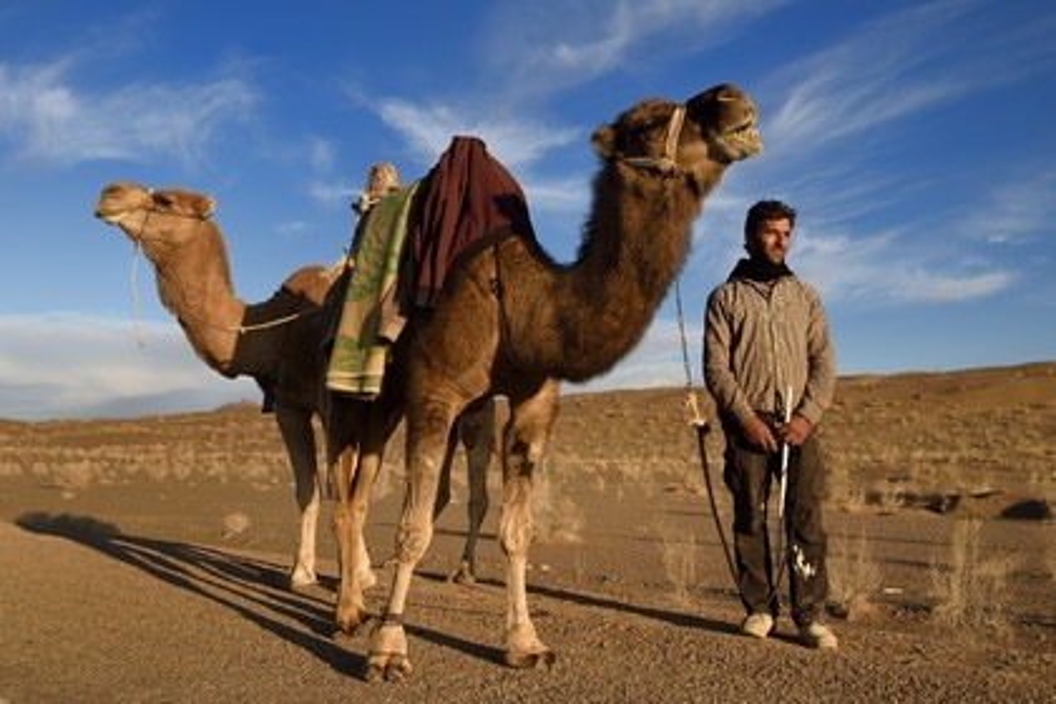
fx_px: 1115
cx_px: 528
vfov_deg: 35.1
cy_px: 352
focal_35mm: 38
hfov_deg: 50.7
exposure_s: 1/320
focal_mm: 38
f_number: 9
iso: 200
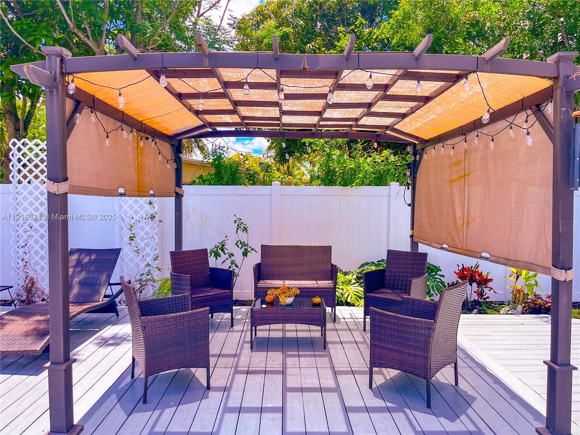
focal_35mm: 26
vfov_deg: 53.1
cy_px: 218
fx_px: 436
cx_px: 290
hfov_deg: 67.3
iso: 50
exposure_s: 1/2000
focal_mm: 5.1
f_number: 1.6
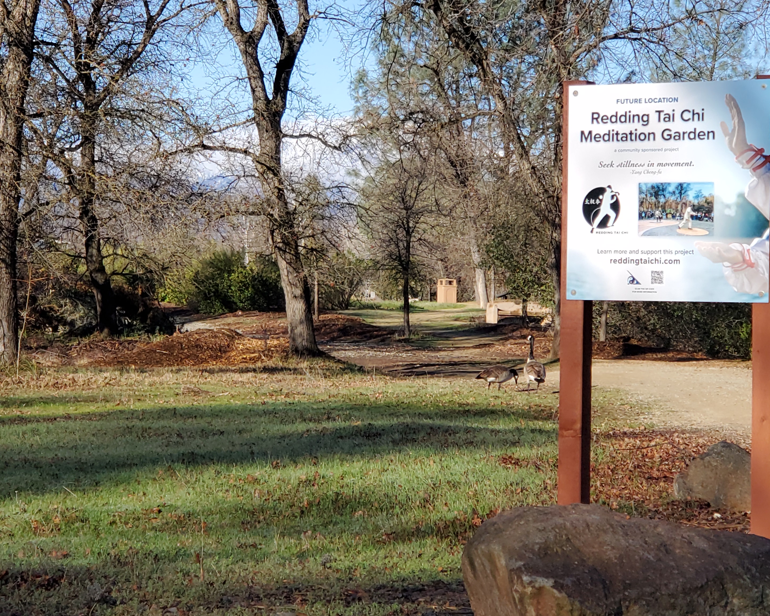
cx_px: 384
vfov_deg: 21.5
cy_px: 255
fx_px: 1618
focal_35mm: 71
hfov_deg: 26.8
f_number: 2.4
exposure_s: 1/670
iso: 50
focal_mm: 6
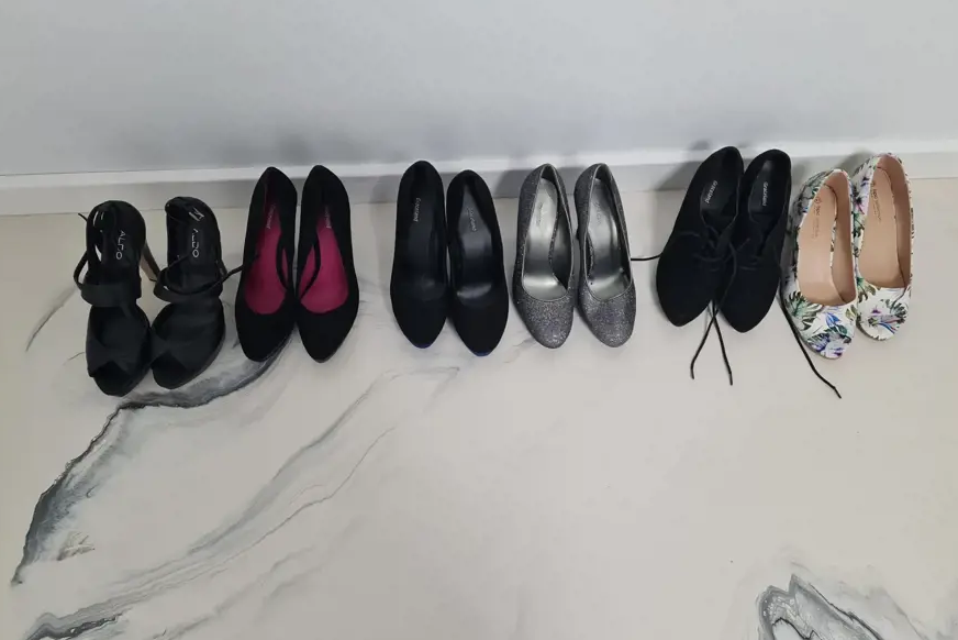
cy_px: 302
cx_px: 465
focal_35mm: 31
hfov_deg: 60.3
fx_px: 825
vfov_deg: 42.3
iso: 200
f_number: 1.8
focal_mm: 5.4
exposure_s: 1/100
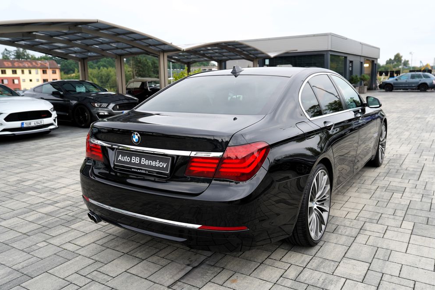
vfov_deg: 42.3
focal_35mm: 31
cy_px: 147
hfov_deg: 60.3
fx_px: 375
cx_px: 221
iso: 100
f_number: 4
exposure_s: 1/60
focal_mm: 30
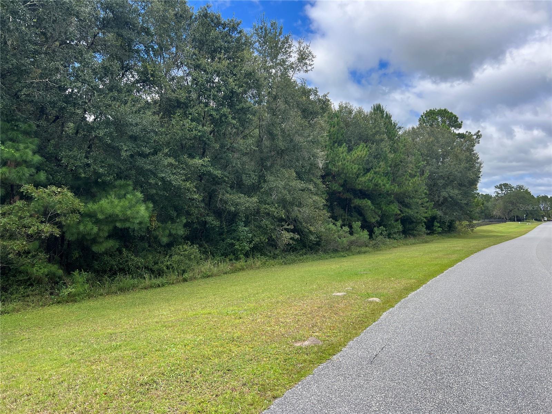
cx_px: 276
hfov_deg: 67.3
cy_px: 207
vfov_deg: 53.1
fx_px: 415
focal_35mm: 26
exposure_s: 1/1395
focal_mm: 5.7
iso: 50
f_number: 1.5
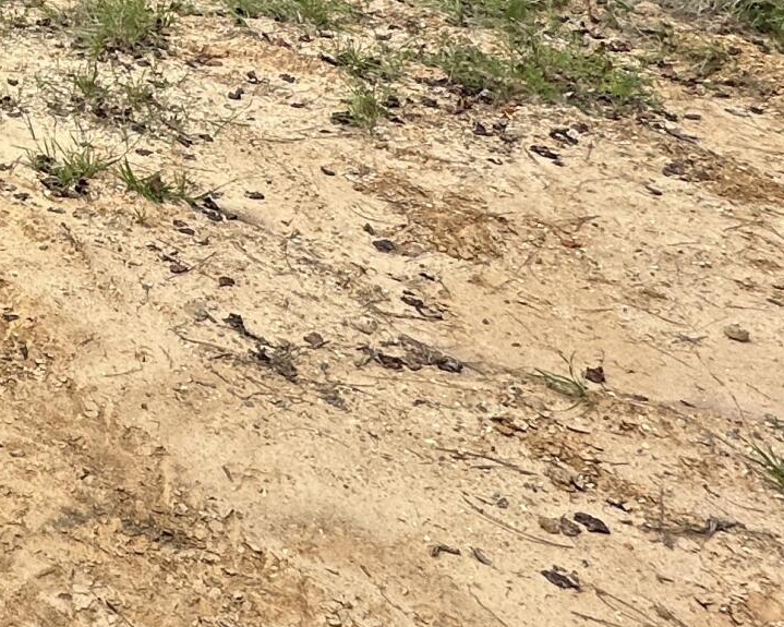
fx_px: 1322
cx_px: -385
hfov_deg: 25.2
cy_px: -265
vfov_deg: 22.7
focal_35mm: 57
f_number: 2.2
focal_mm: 2.22
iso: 40
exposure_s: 1/600
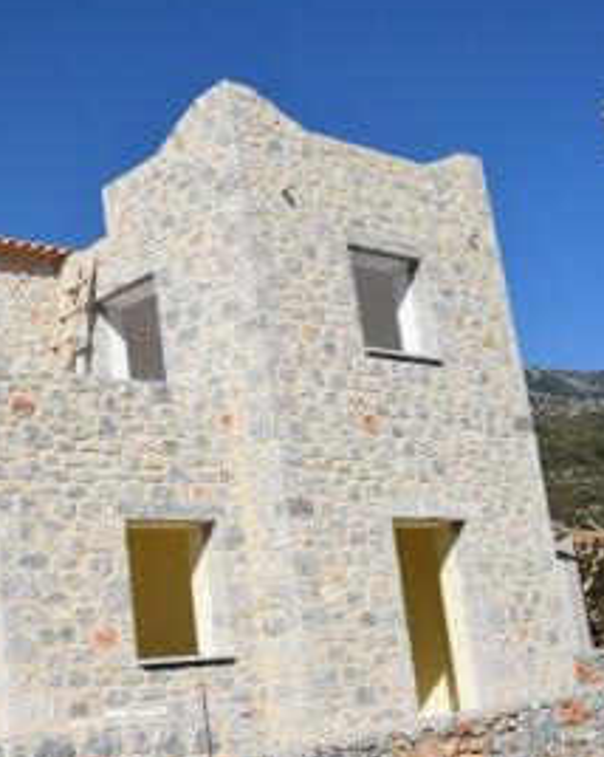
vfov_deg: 37.4
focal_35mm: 50
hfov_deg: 28.1
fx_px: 1119
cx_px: -20
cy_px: 366
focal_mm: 20
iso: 200
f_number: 11
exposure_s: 1/500
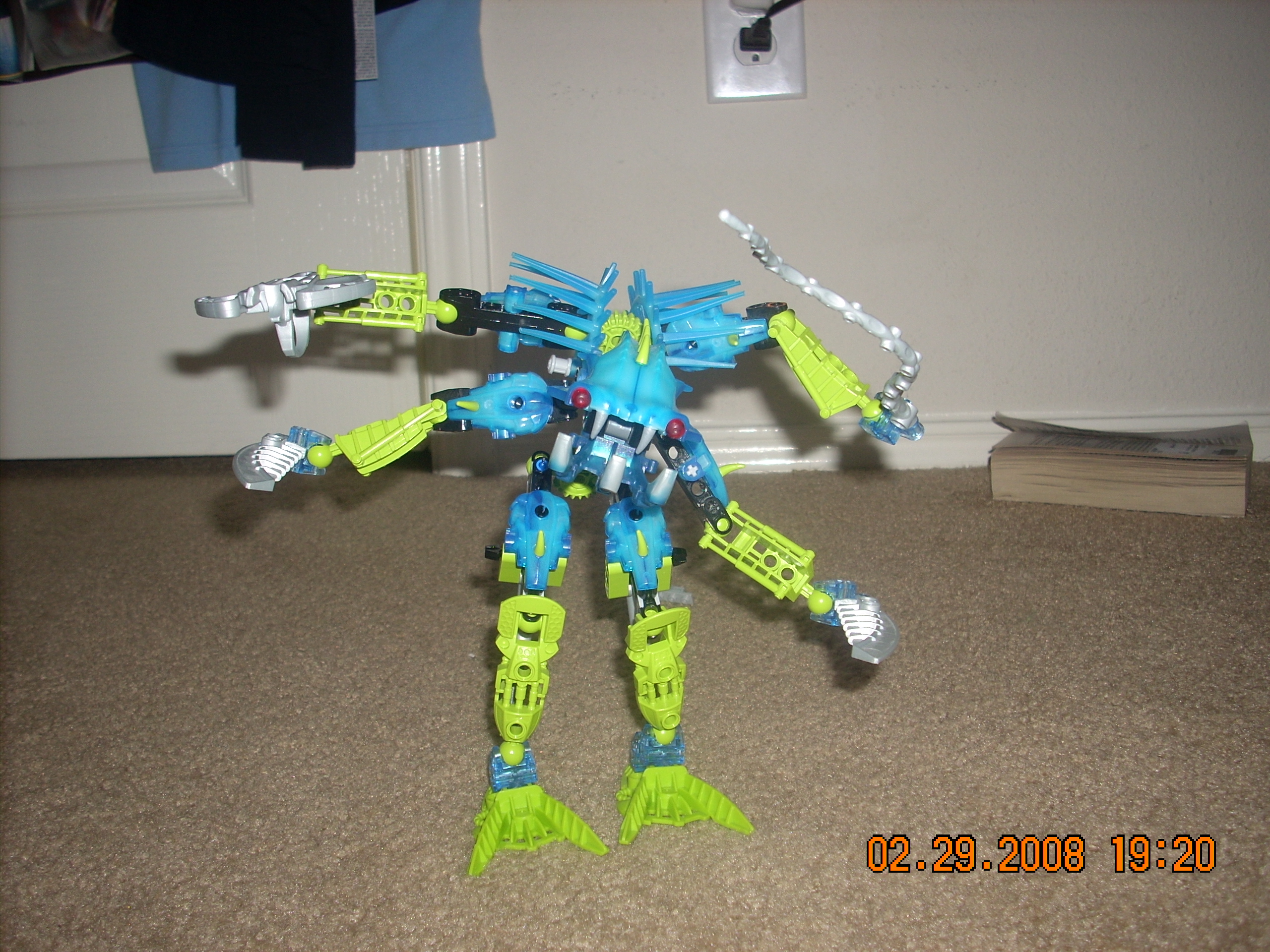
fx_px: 1357
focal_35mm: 37
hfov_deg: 50.1
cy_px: 476
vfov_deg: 38.7
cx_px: 635
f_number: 2.8
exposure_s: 1/60
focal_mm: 6.2
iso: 64
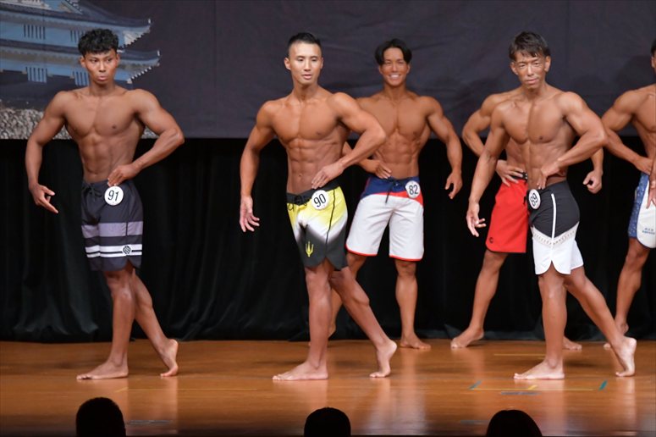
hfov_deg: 7.6
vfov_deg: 5.1
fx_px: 4918
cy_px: 218
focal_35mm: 270
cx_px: 328
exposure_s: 1/400
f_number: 5.6
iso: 5000
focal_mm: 180
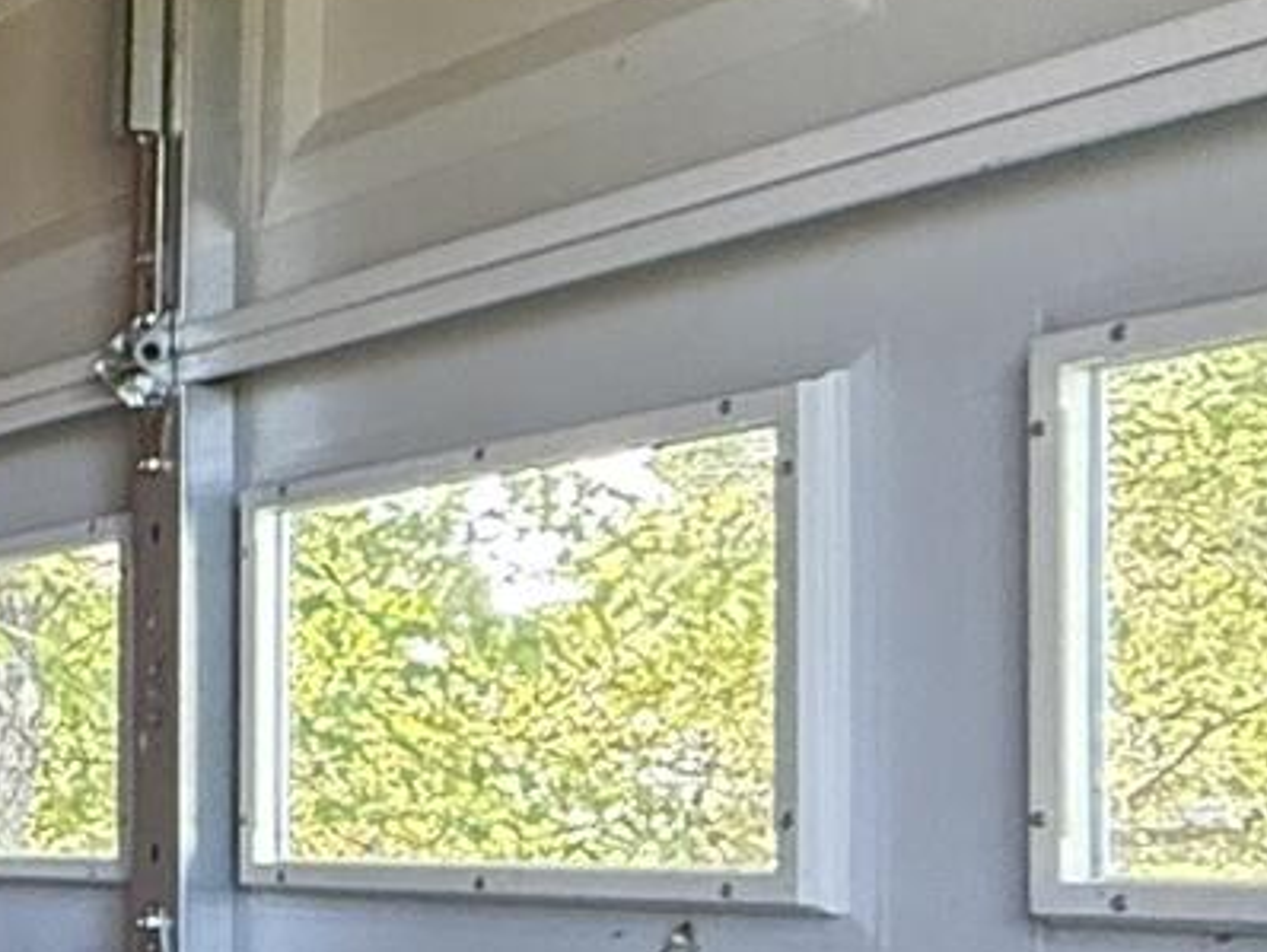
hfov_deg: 17.3
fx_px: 2637
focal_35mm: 72
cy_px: 818
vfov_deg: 20.1
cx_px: -1417
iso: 320
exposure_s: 1/82
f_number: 2.2
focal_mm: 2.22
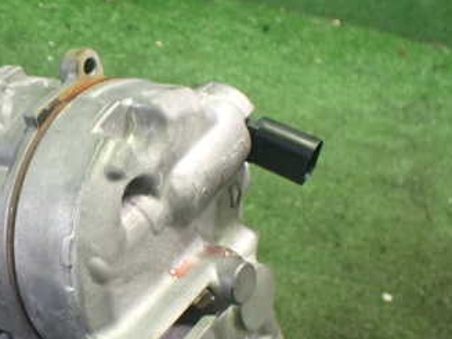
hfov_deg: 33.3
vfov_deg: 26.2
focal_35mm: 55
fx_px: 718
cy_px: 253
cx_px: 54
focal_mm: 5.4
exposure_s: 1/30
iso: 1000
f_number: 2.3
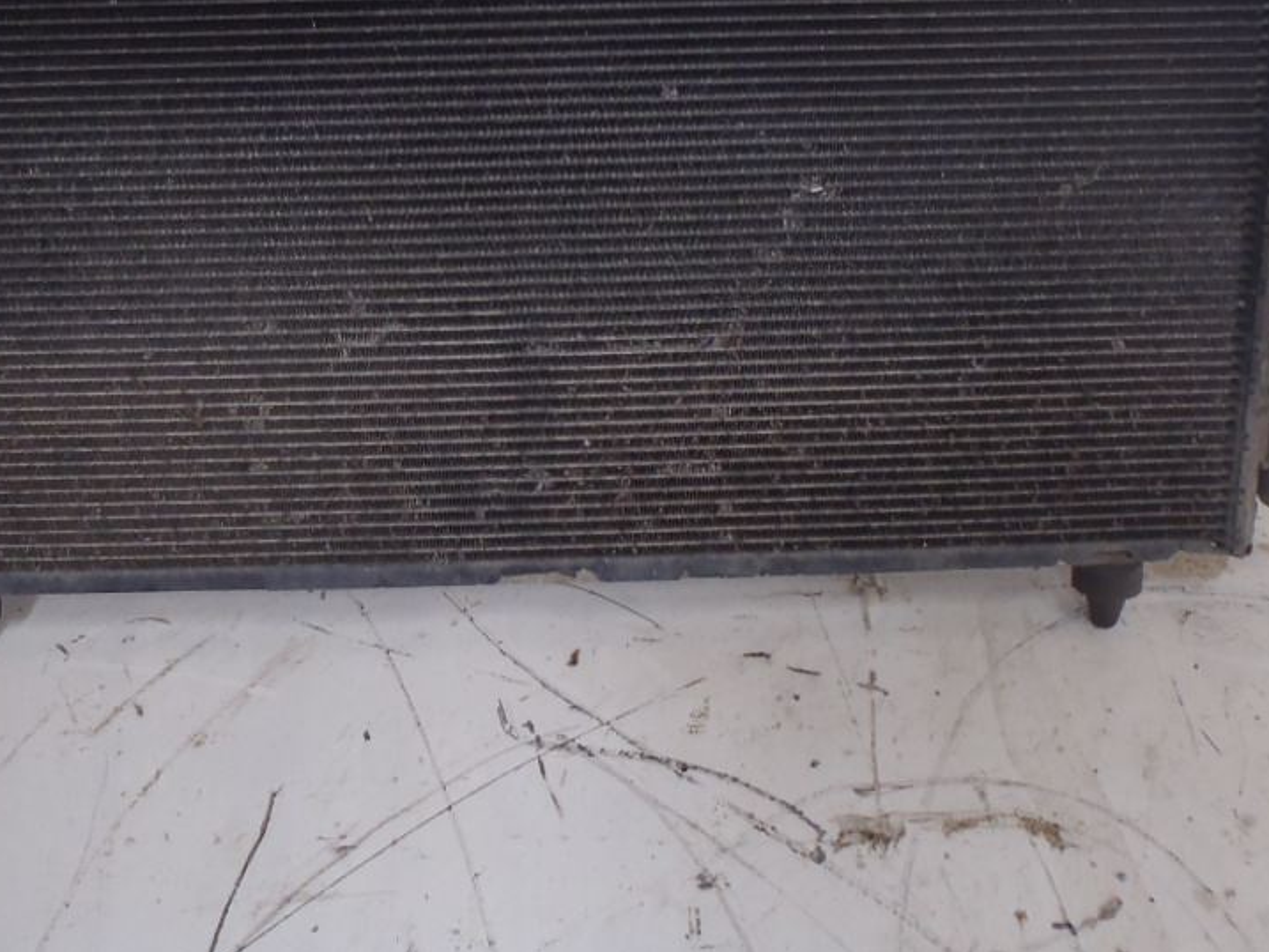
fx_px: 1833
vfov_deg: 28.3
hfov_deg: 38.1
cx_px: 545
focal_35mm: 50
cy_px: 140
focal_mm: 5
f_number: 3.9
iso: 100
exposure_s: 1/30
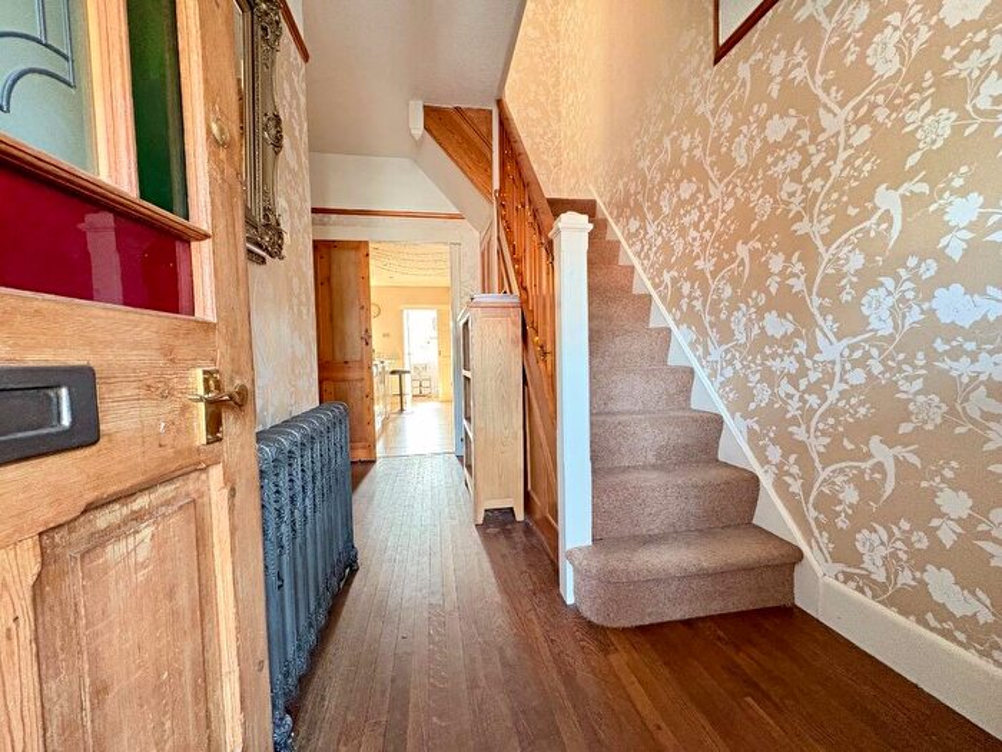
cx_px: 501
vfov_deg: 85.7
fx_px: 405
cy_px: 376
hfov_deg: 102.1
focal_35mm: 14
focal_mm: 2.22
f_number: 2.2
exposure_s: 1/60
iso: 800
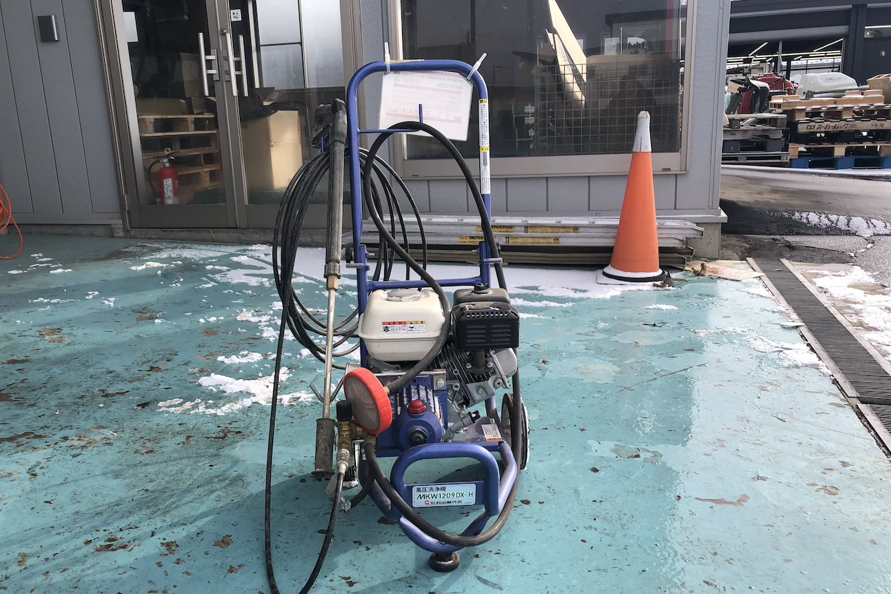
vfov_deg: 43.6
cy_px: 315
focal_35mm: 30
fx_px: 742
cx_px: 436
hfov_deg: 61.9
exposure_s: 1/800
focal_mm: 4
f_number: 1.8
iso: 20
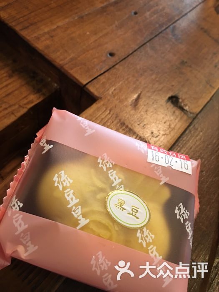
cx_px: 110
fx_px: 245
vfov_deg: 61.7
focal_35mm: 29
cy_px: 146
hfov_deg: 48.2
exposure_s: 1/10
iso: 100
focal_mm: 4.15
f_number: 2.2
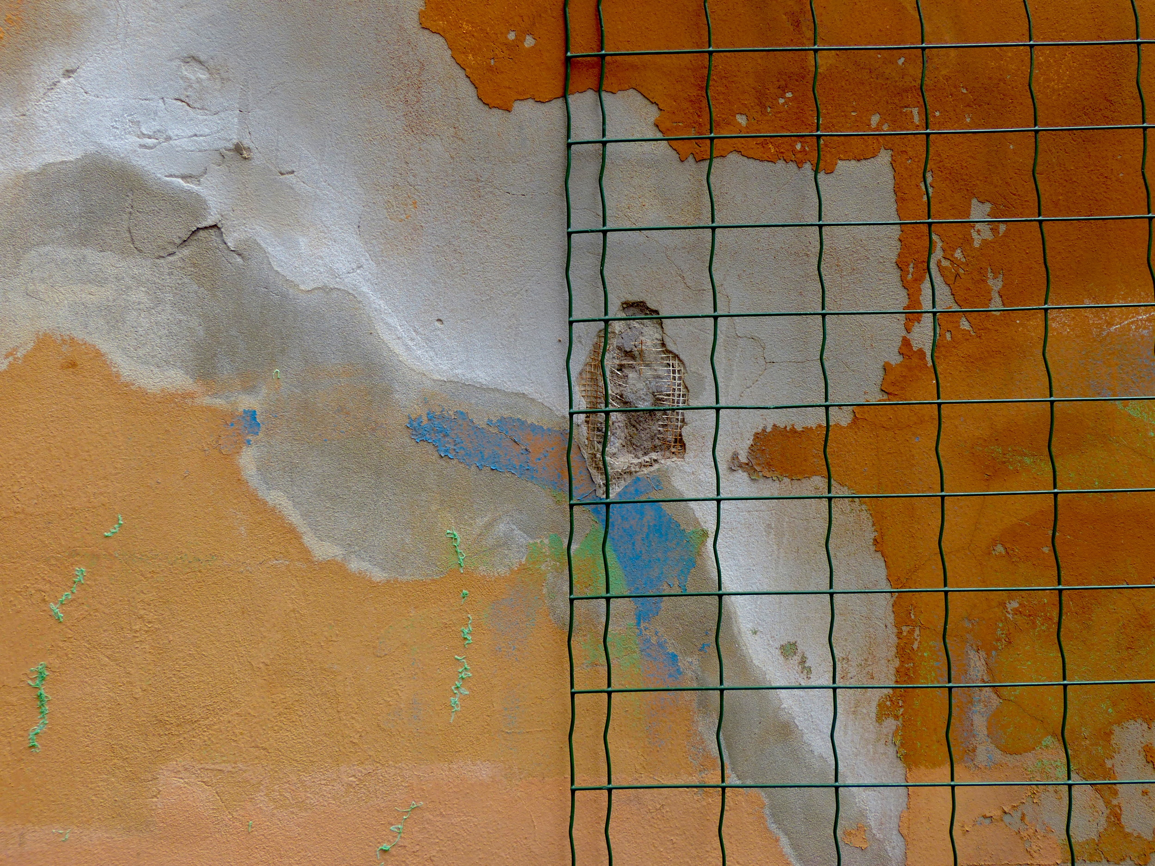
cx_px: 578
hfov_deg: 52.6
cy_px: 433
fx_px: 1168
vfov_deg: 40.7
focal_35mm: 35
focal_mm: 6.3
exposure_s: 1/200
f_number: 4
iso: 100
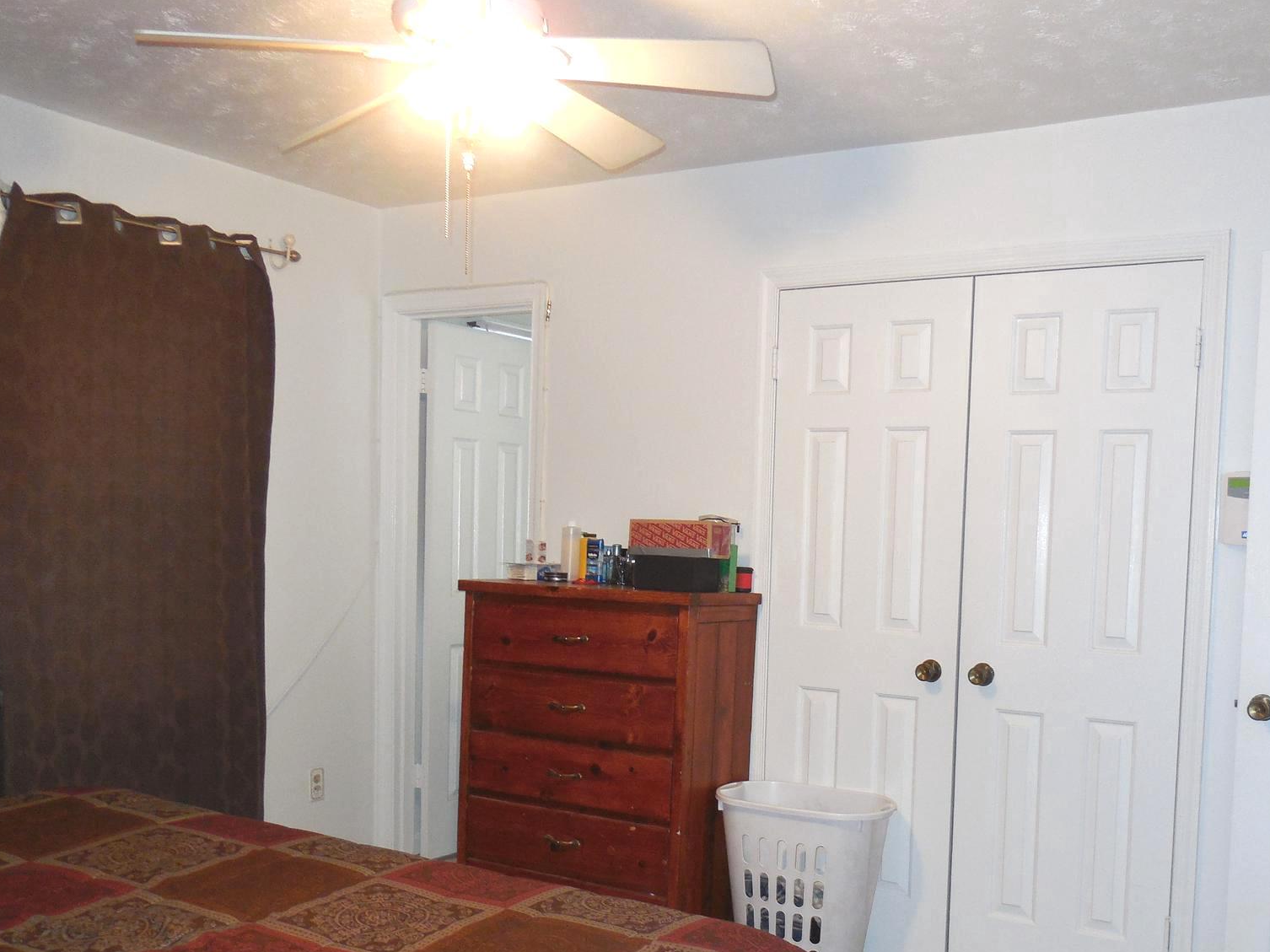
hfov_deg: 53.8
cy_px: 619
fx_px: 1247
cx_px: 715
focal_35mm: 34
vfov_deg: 41.3
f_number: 3.1
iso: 220
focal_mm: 4.5
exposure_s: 1/25
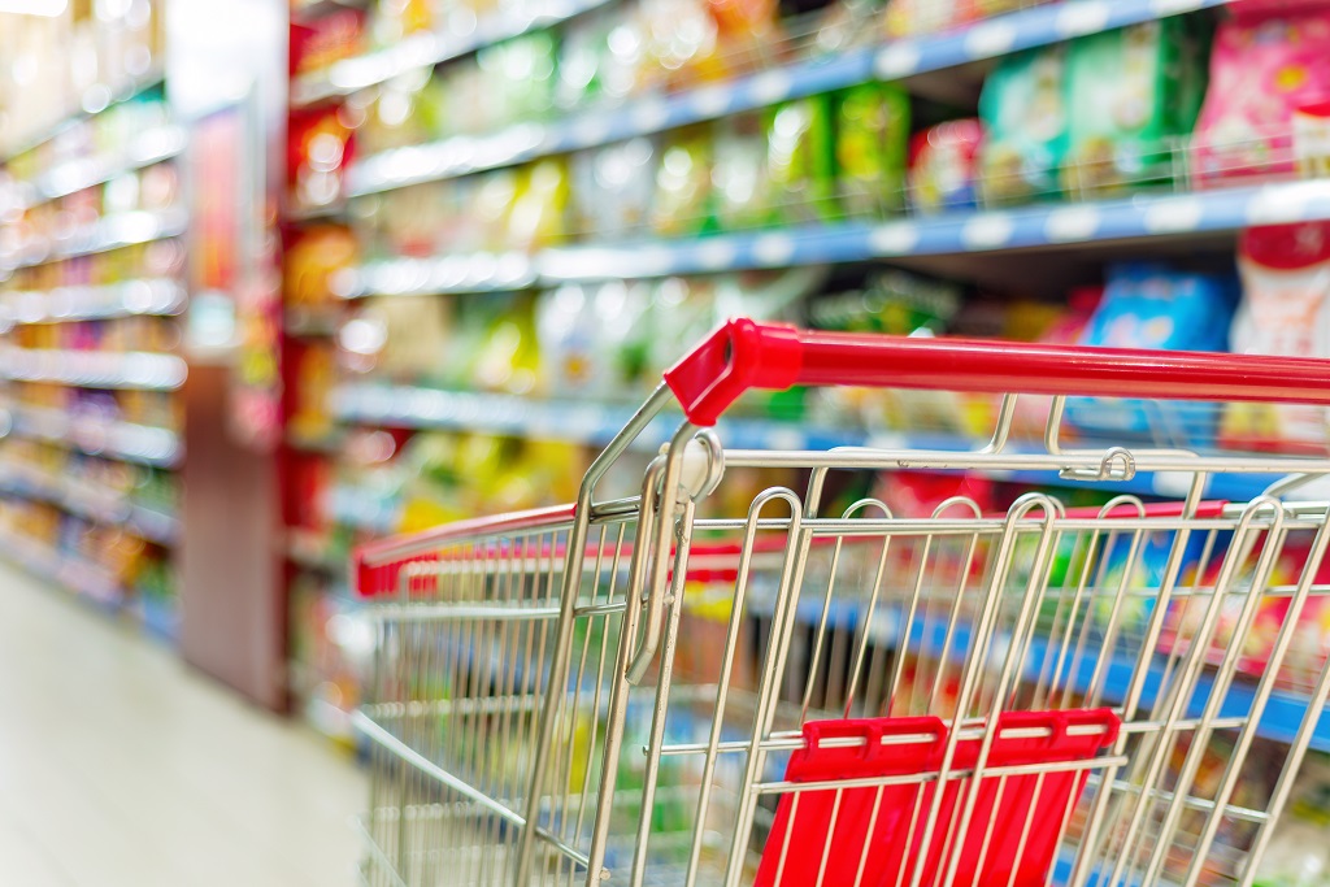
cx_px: 665
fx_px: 1847
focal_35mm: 50
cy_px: 444
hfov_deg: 39.6
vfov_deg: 27.0
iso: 50
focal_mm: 50
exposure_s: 1/10
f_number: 2.2
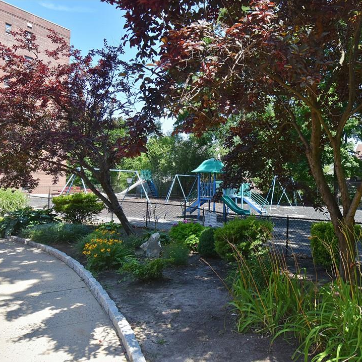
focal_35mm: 27
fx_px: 319
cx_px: 243
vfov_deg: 59.1
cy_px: 182
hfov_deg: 57.7
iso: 500
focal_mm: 14
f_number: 8
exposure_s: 1/500
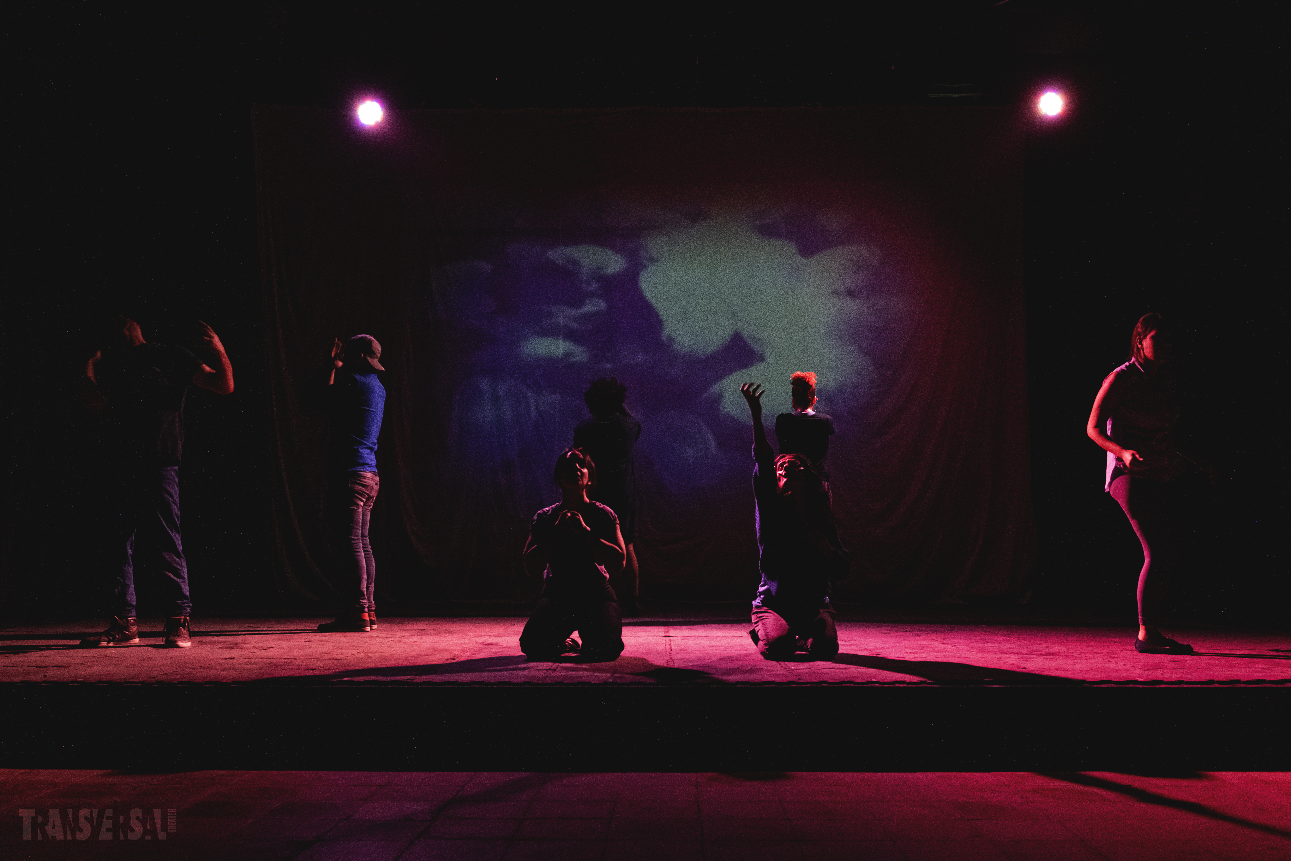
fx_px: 1112
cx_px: 646
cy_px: 430
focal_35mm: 31
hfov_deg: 60.3
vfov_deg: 42.3
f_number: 4
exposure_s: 1/60
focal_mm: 20.5
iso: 10000
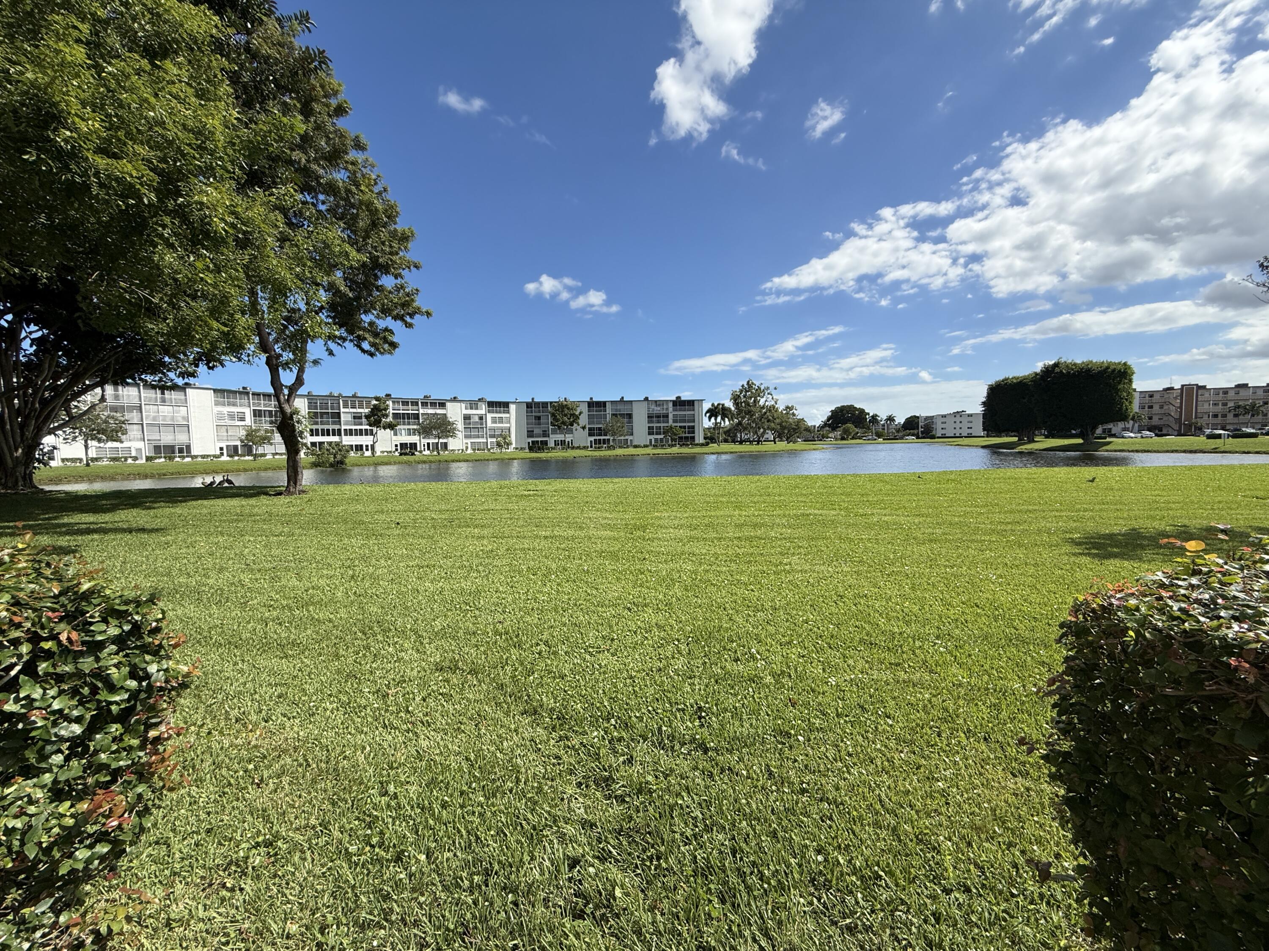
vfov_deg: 85.7
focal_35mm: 14
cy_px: 476
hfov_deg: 102.1
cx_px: 634
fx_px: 513
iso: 50
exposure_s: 1/2506
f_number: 2.2
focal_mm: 2.22
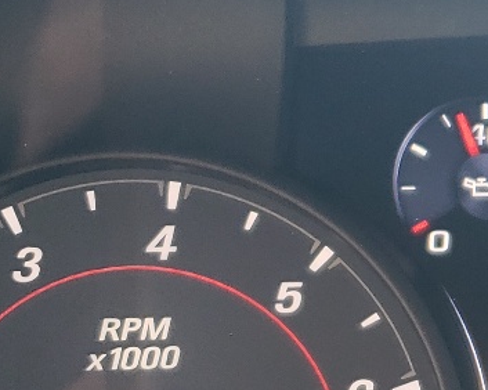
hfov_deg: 15.7
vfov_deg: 13.4
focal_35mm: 115
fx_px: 1660
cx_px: 673
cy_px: 281
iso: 50
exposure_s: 1/100
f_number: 1.5
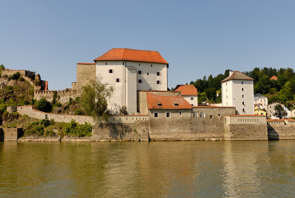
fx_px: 295
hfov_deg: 53.1
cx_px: 148
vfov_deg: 37.0
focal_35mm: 36
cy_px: 99
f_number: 8
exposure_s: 1/320
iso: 100
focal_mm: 24
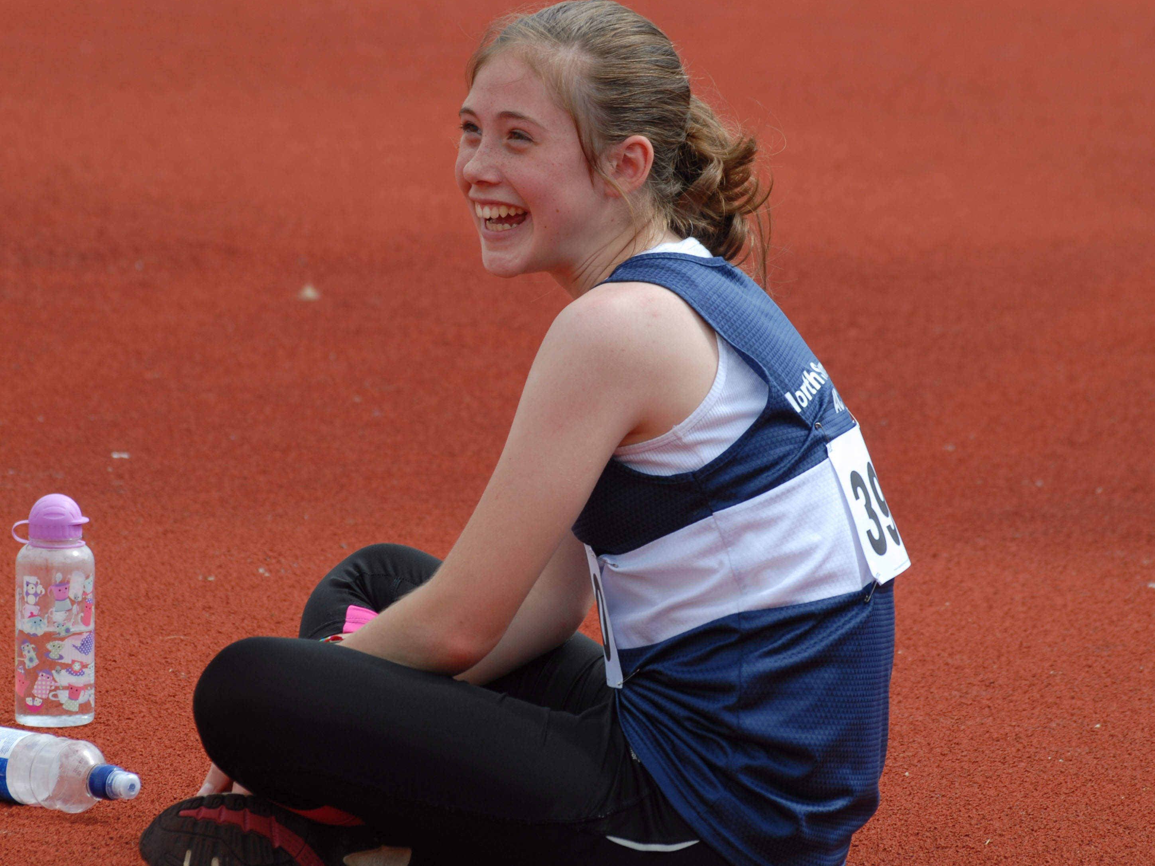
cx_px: 599
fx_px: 10943
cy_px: 387
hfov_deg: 6.0
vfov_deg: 4.5
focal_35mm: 328
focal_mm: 170
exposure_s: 1/250
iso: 100
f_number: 8
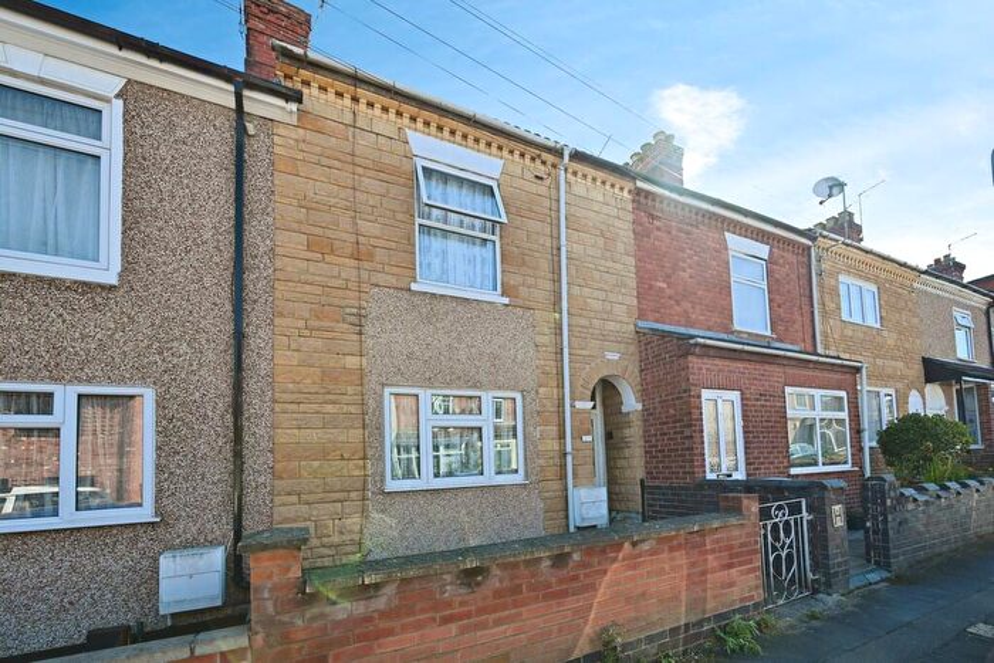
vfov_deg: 81.2
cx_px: 497
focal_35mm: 14
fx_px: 387
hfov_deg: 104.2
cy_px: 332
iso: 100
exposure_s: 1/160
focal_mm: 14
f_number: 6.3
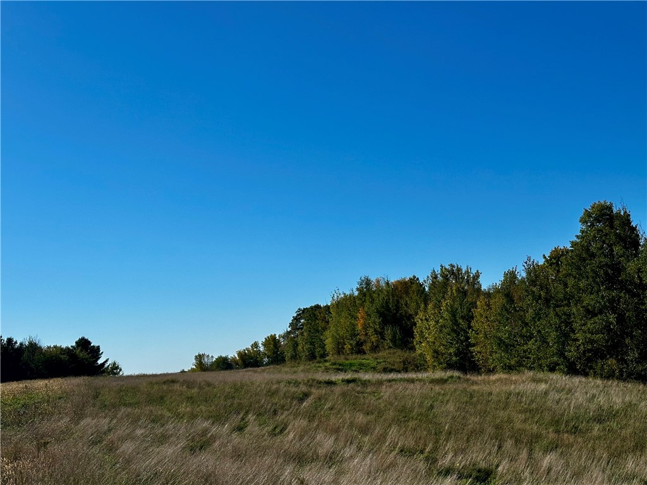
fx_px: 897
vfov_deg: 30.3
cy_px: 242
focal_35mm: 48
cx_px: 324
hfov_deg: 39.7
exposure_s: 1/8929
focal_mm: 6.86
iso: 64
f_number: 1.78
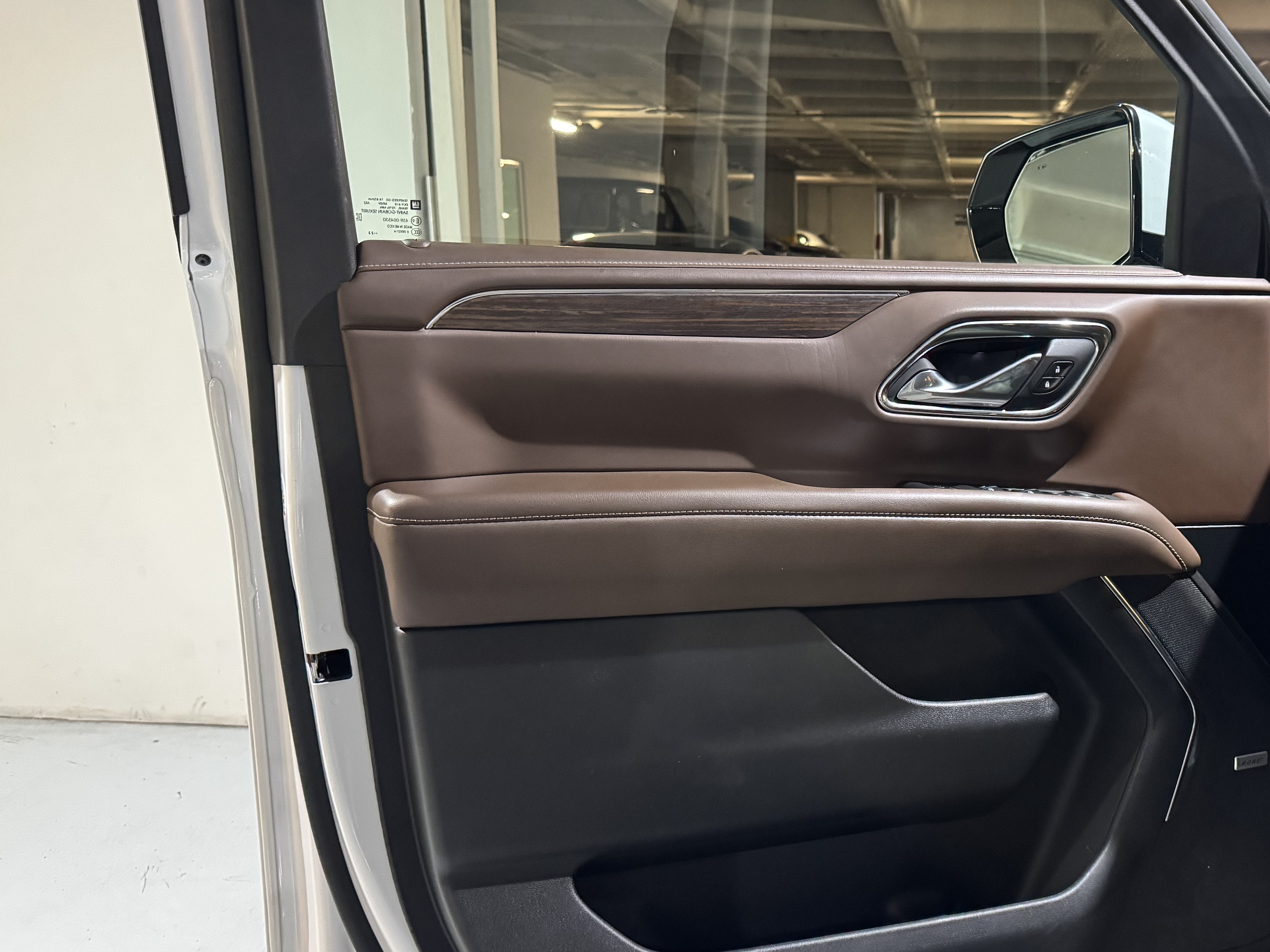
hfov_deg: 51.0
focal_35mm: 35
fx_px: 1284
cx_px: 912
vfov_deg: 40.7
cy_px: 497
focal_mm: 6.76
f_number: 1.78
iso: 800
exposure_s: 1/40
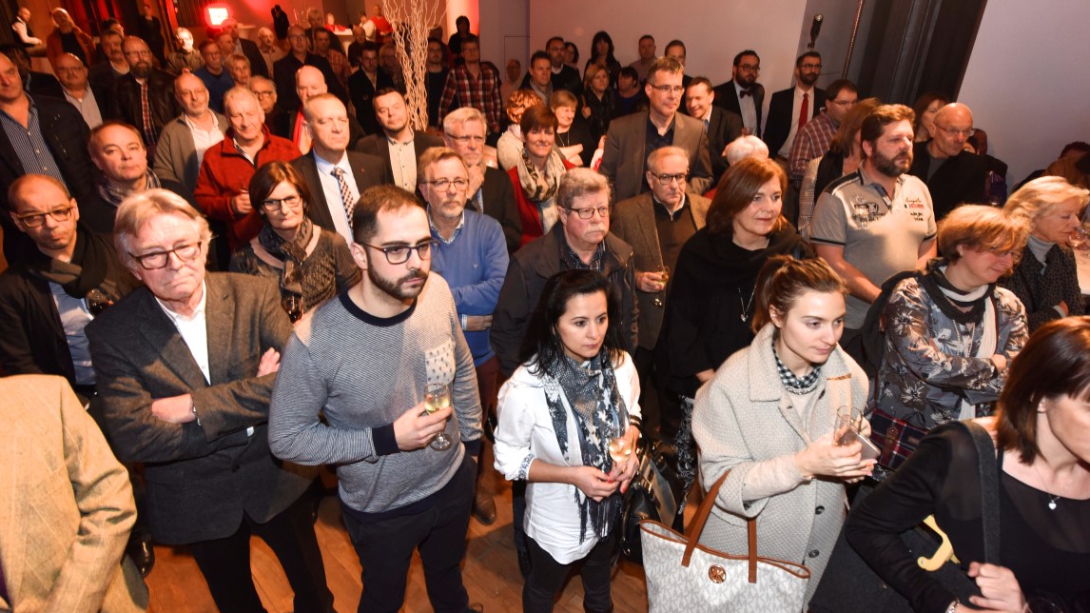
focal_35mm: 20
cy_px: 268
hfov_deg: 86.6
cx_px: 546
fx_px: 578
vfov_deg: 55.7
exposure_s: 1/40
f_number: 7.1
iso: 2500
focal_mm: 19
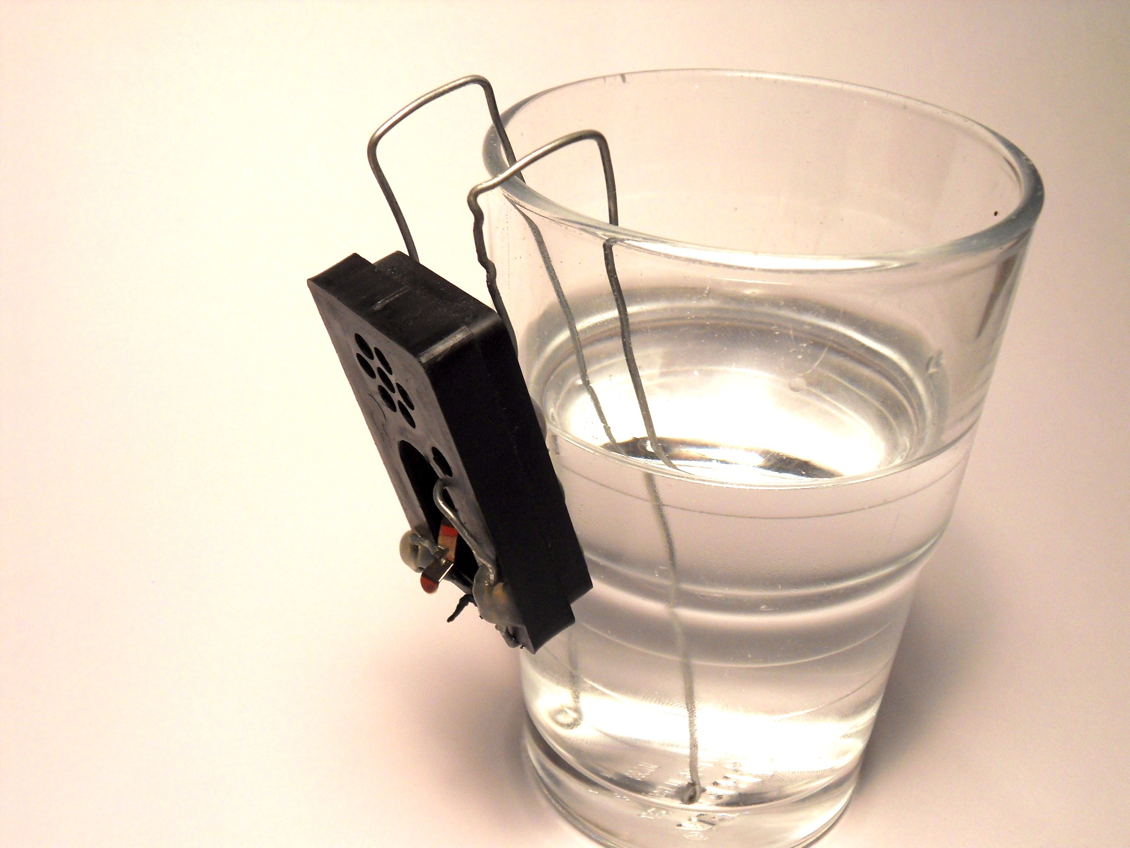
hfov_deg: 42.1
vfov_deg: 32.2
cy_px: 424
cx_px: 565
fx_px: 1469
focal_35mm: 45
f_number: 4.2
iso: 100
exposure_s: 1/60
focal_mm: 7.9
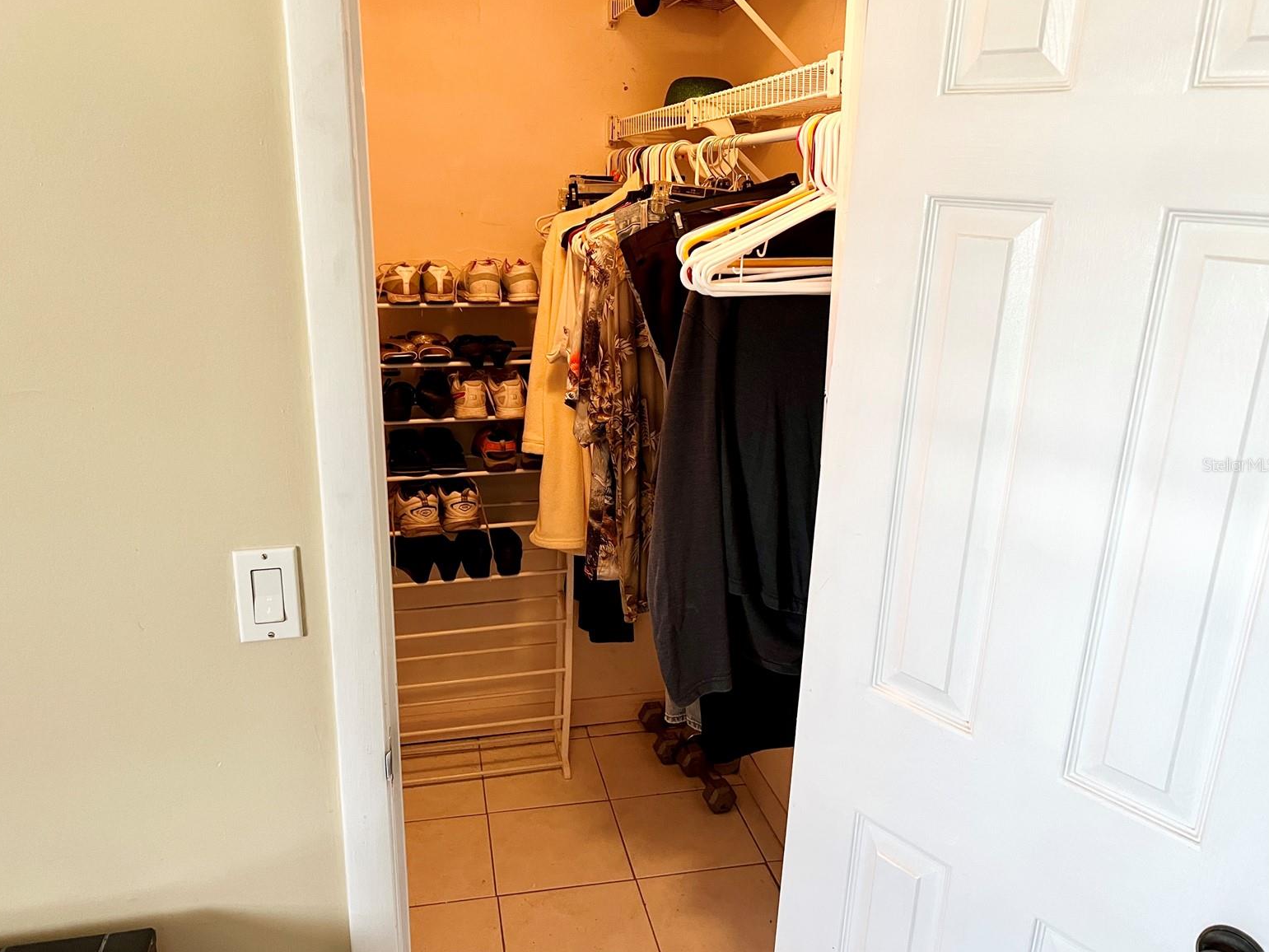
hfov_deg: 65.3
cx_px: 622
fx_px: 990
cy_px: 464
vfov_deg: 51.4
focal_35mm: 27
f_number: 1.5
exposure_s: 1/60
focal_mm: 5.7
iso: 200
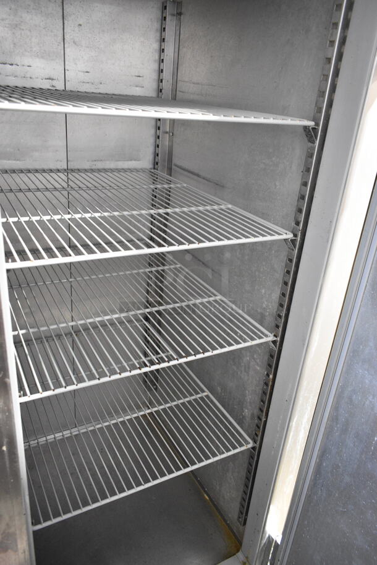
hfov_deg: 48.0
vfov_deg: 67.3
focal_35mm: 27
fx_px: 423
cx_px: 188
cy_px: 282
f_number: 3.5
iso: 2200
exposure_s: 1/30
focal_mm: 18
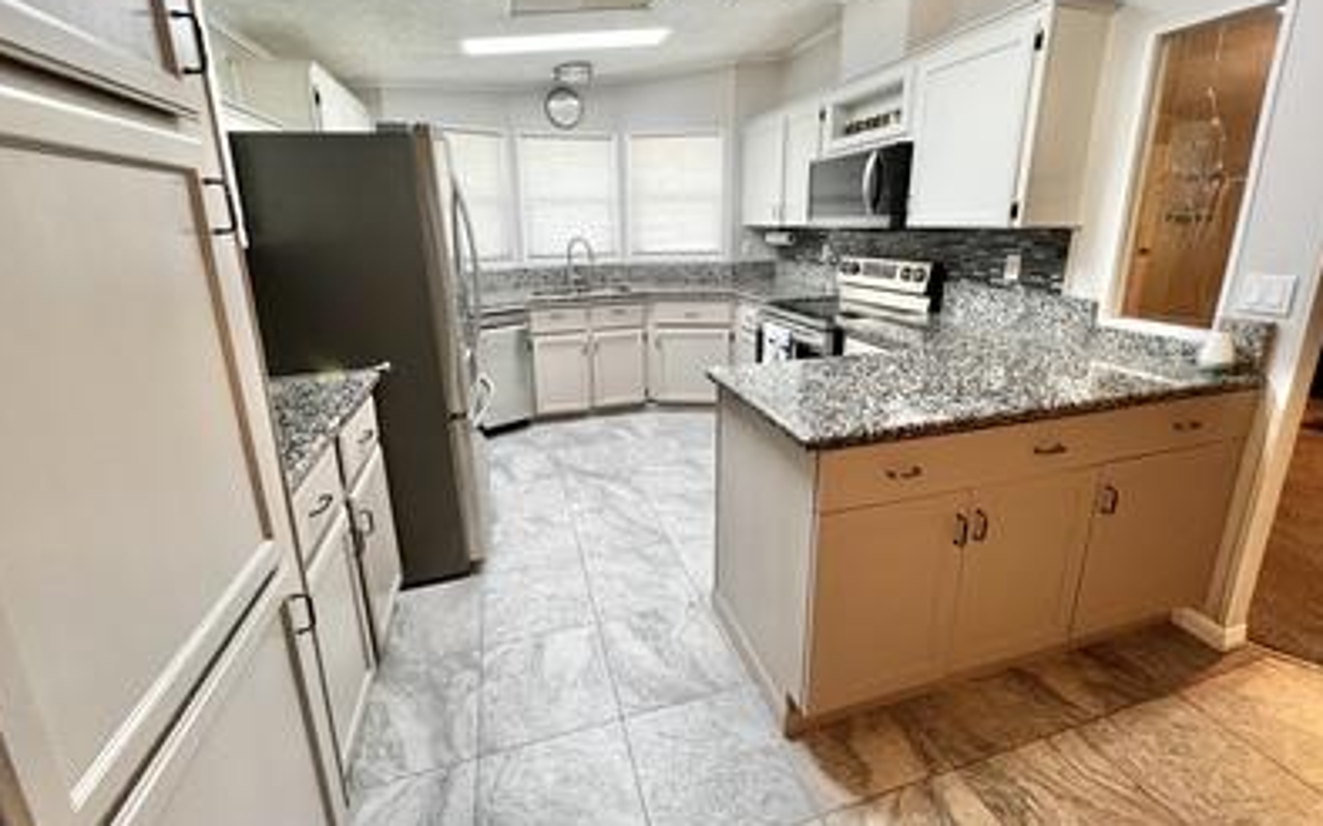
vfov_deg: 78.1
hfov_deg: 105.3
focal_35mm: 14
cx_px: 658
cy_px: 349
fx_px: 505
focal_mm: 1.57
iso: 200
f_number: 1.8
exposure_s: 1/120
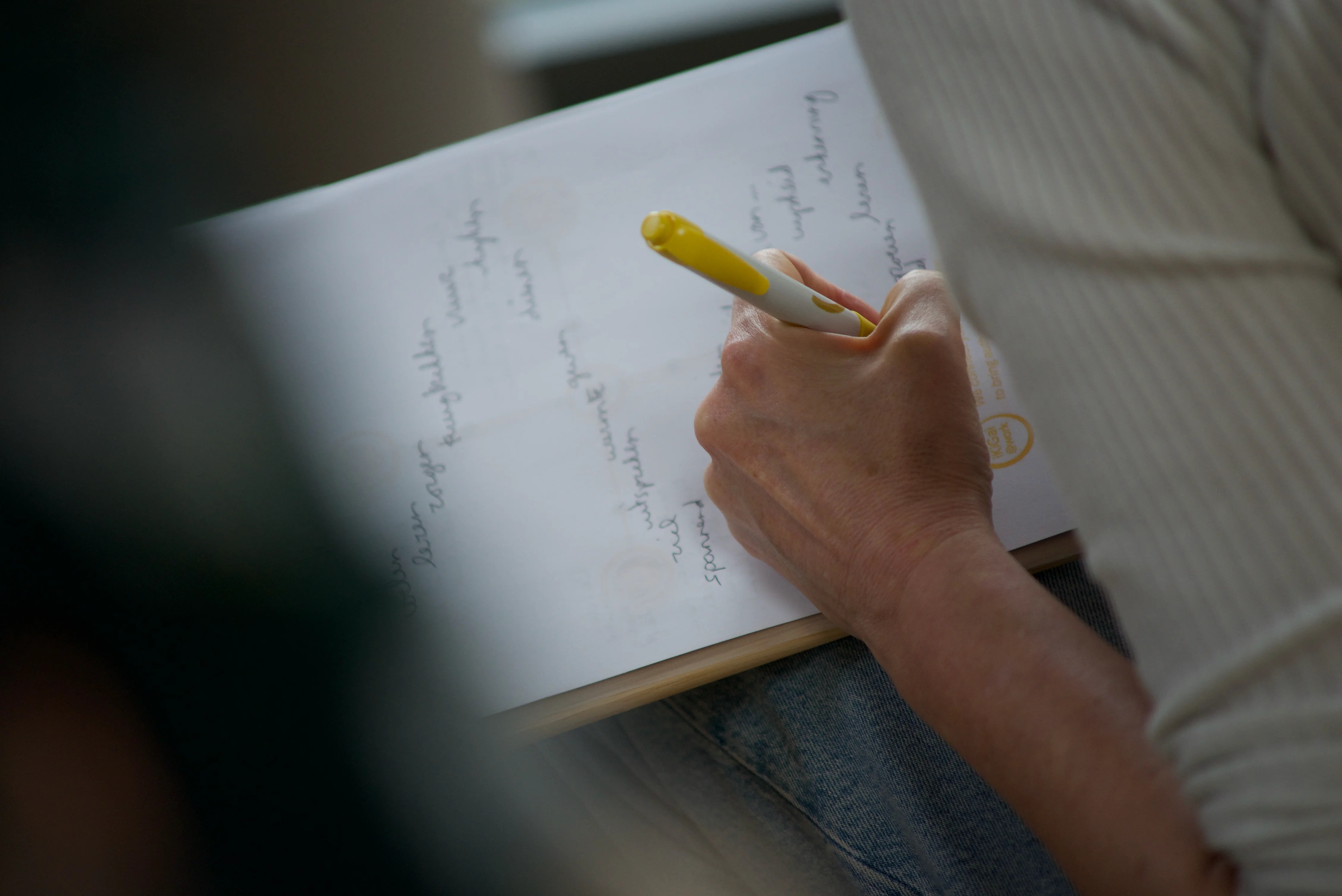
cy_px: 448
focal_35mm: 210
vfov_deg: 6.5
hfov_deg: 9.8
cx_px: 671
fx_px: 7831
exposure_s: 1/500
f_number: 4
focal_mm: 210
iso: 1000
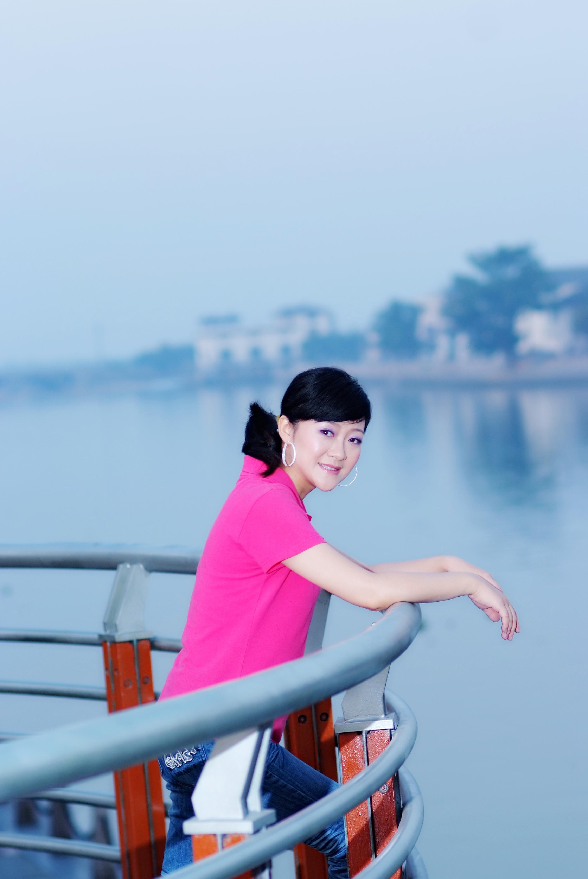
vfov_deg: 16.0
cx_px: 294
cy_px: 440
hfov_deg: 10.7
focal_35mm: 128
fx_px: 3128
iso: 100
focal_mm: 85
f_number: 2.8
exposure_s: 1/125
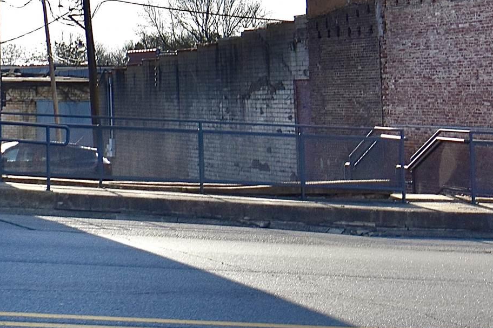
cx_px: -296
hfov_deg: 17.6
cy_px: -133
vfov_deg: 13.0
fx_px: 1383
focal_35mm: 101
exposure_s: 1/500
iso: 280
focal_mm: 20
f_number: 11
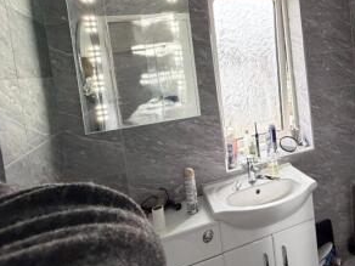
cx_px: 277
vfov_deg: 48.5
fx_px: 287
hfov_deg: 59.2
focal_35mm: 28
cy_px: 80
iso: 320
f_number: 2.2
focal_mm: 2.22
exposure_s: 1/68
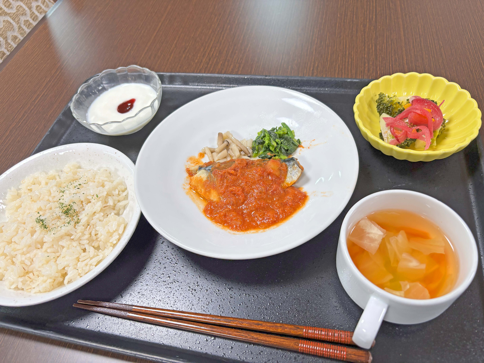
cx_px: 242
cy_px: 182
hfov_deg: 67.3
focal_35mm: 26
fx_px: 364
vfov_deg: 53.1
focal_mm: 5.96
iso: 100
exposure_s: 1/121
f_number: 1.6
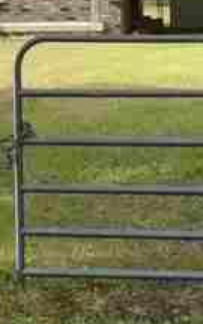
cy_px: -226
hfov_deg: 7.9
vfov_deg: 12.0
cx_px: -84
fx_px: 1443
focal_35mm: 163
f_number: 8
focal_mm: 18
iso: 180
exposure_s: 1/250
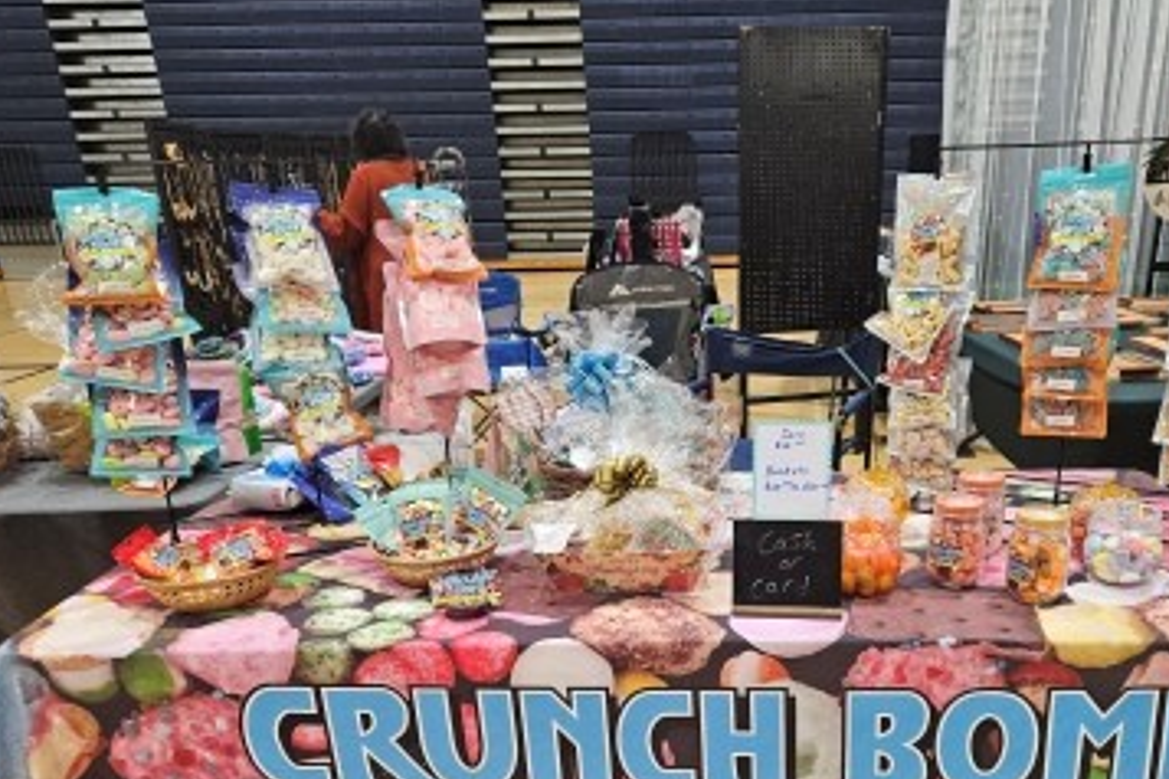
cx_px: 688
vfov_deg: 43.0
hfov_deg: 61.5
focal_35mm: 30
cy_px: 524
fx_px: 974
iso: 320
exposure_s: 1/120
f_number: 1.8
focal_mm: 5.4
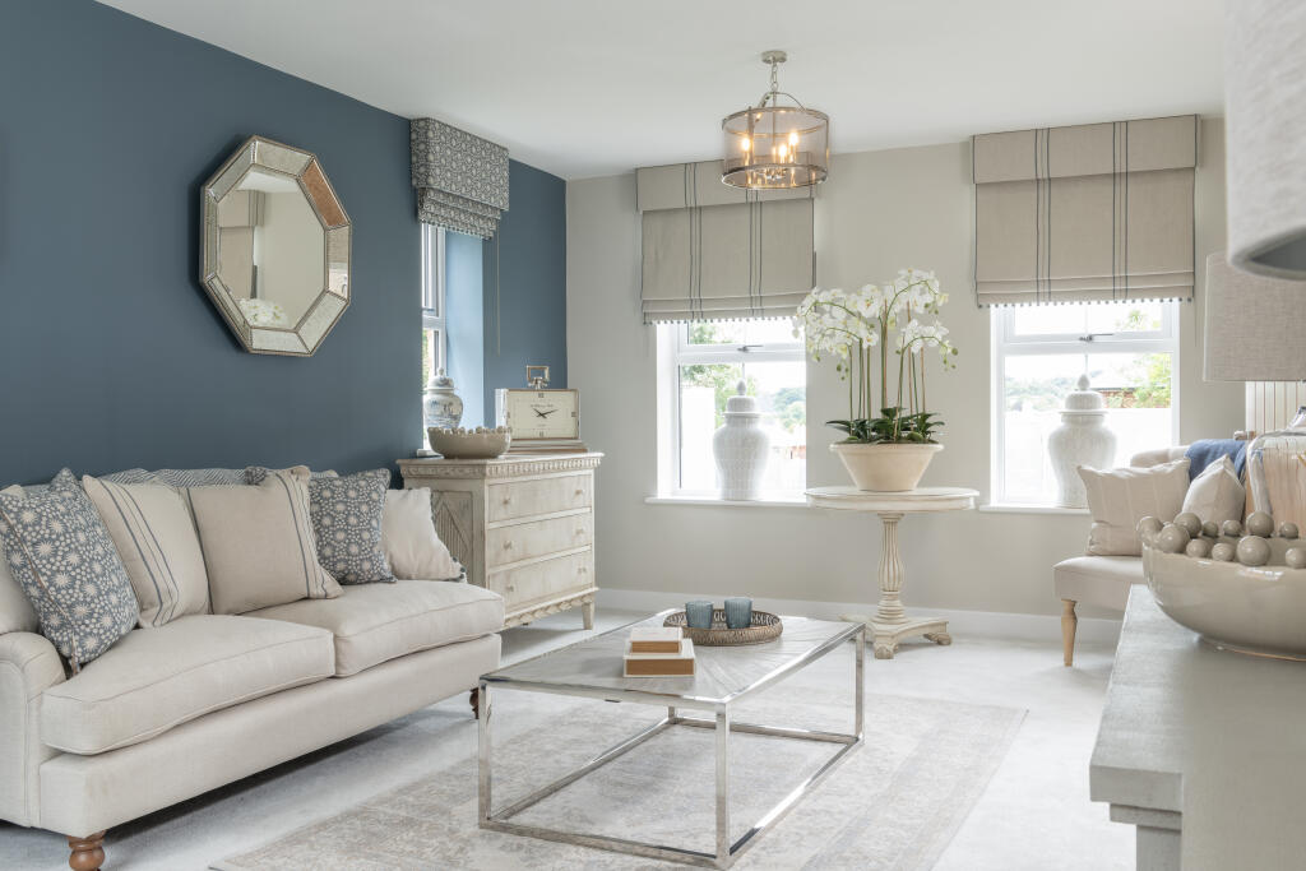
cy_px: 436
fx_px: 1161
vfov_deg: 41.1
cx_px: 653
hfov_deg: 58.7
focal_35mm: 32
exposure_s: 1/4
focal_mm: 32
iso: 100
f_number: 16
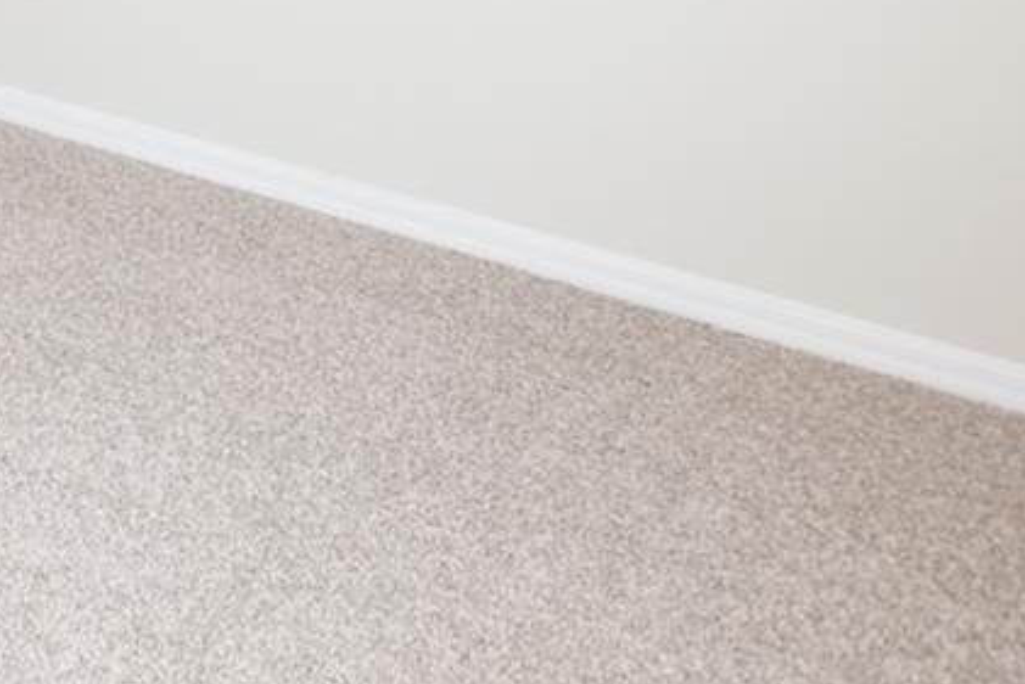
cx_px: -599
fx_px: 1623
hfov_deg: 24.8
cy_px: -314
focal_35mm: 57
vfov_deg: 20.6
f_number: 4
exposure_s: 1/60
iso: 220
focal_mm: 10
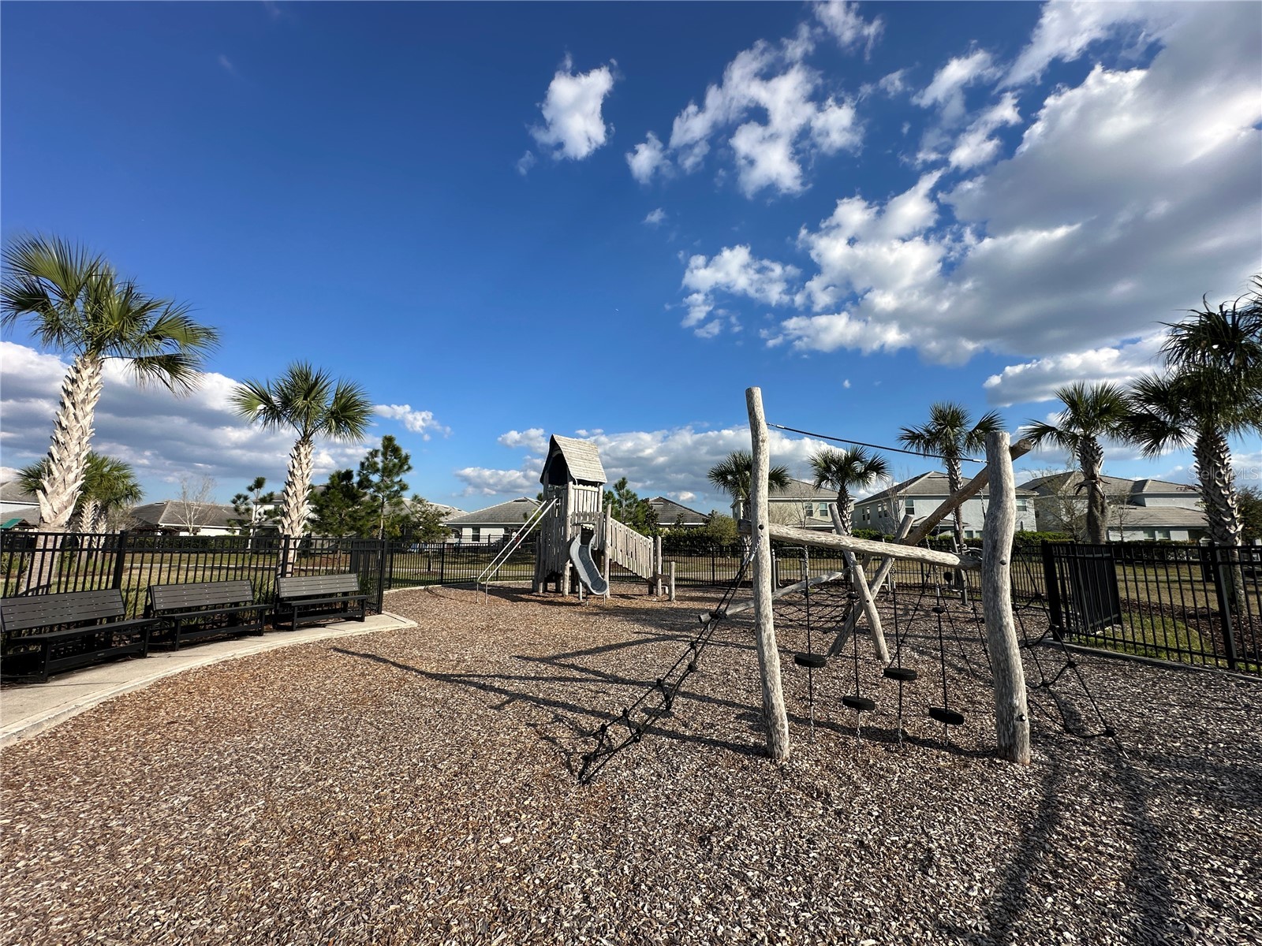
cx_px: 631
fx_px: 510
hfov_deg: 102.1
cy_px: 473
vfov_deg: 85.7
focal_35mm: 14
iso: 50
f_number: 2.2
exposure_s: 1/2092
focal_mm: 2.22
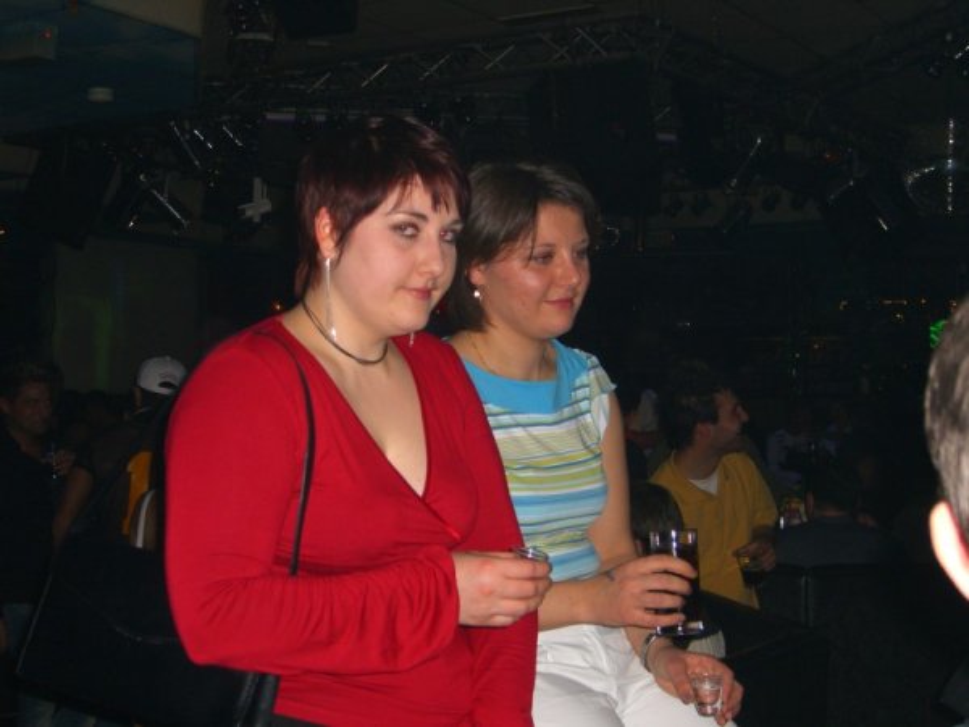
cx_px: 484
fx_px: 1596
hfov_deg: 33.8
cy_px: 364
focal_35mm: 57
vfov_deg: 25.7
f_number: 3.6
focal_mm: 11.8
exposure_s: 1/60
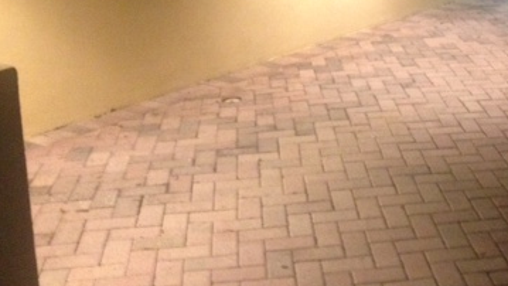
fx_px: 916
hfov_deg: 29.9
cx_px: 439
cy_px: -44
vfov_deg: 17.1
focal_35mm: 68
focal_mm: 4.28
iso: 500
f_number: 2.4
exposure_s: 1/15
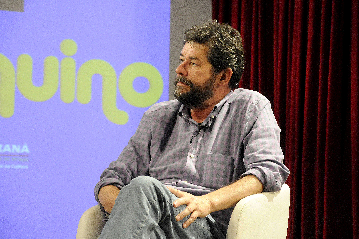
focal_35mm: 465
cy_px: 120
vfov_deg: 2.9
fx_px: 4631
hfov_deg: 4.4
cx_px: 180
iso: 1600
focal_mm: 310
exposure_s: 1/60
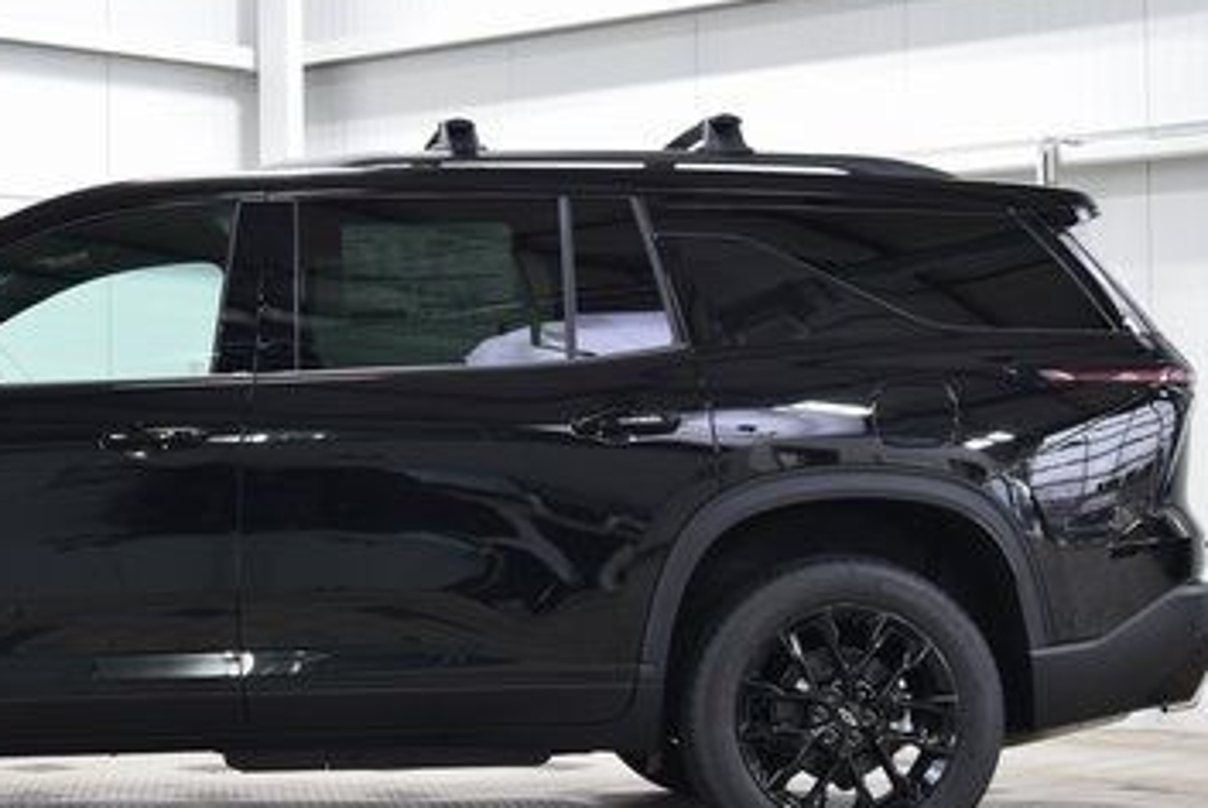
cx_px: 229
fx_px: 2922
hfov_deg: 23.0
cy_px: 467
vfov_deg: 15.7
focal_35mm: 87
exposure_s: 1/15
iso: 720
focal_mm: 32
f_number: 6.3
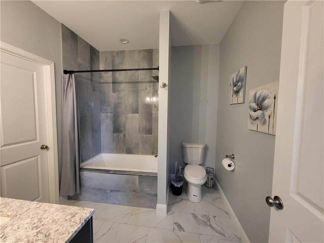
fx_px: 122
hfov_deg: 106.2
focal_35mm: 13
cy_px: 122
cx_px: 162
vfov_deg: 89.9
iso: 320
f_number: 2.2
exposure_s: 1/60
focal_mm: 1.74
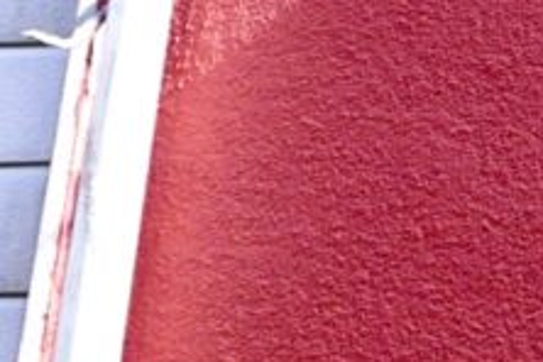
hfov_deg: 12.7
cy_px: 341
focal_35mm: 147
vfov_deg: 9.3
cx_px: 978
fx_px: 2215
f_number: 5.6
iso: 800
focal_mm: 17
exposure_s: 1/1000
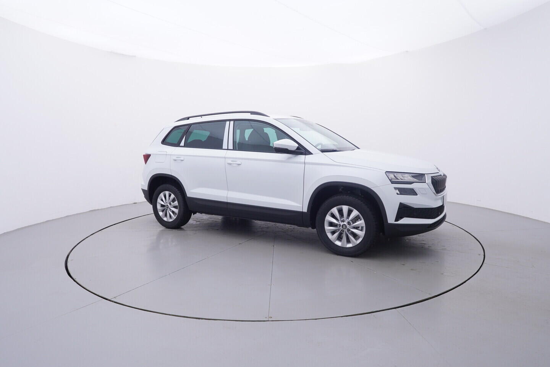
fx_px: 344
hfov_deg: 77.3
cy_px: 184
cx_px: 275
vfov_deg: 56.2
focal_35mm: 22
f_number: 5
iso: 200
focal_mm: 15
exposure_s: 1/80
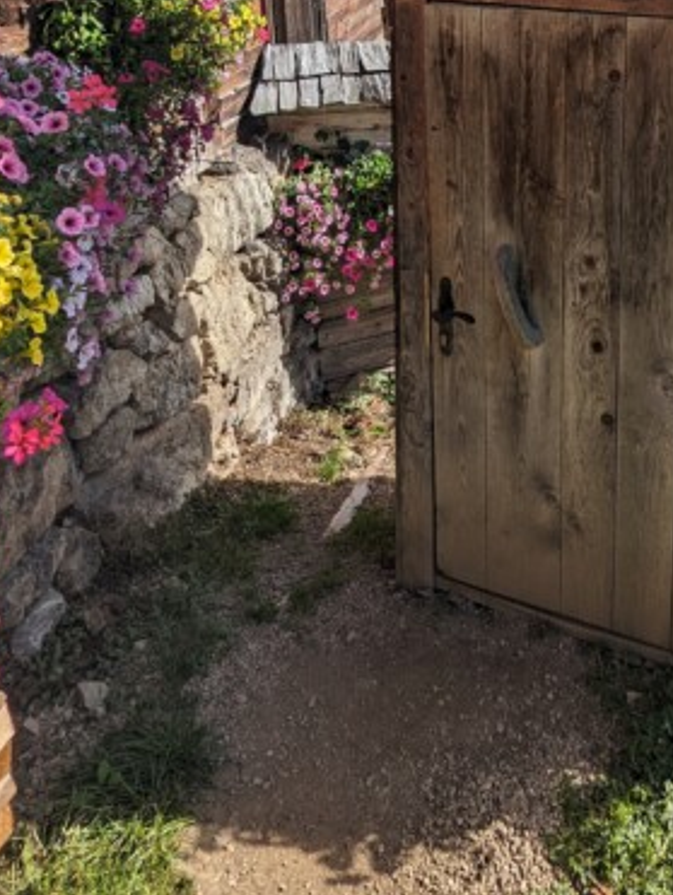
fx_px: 854
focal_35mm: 33
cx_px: 550
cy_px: 45
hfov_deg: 41.0
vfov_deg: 47.9
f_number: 2.2
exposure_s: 1/1385
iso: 47
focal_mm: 2.35
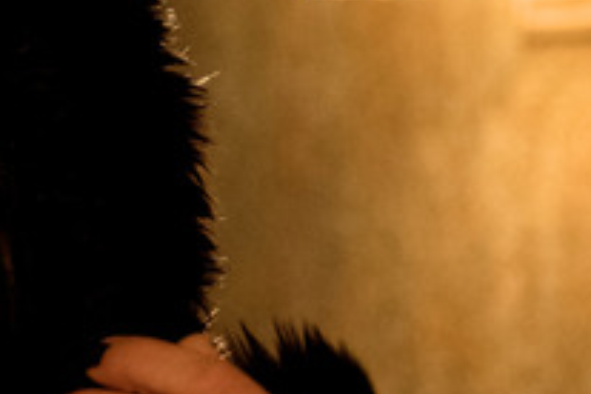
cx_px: 237
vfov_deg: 4.4
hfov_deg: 6.6
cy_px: 311
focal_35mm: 313
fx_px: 5138
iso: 4000
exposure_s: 1/100
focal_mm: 55
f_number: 2.8
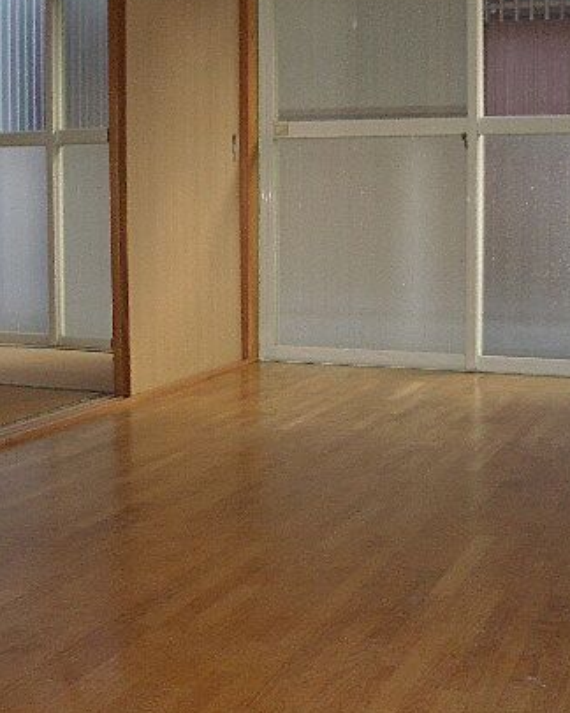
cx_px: 250
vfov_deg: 34.7
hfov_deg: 28.1
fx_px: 1139
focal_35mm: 54
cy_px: 312
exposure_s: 1/60
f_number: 2.6
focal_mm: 5.8
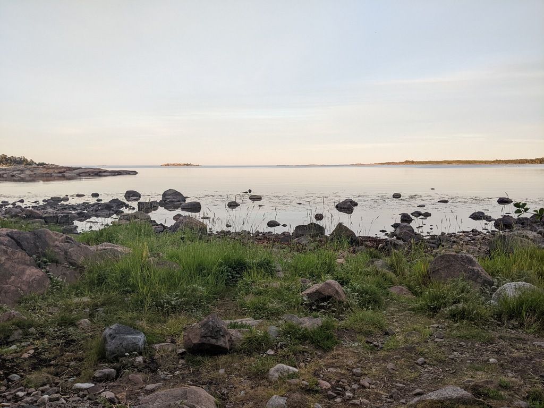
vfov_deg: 51.4
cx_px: 272
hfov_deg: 65.3
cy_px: 204
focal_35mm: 27
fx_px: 424
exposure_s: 1/618
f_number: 1.8
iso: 81
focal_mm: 4.44
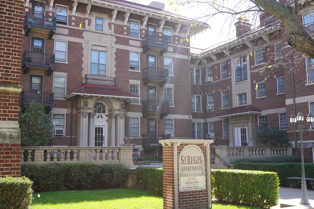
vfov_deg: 34.2
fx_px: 340
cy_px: 104
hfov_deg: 49.6
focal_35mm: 39
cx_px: 157
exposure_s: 1/80
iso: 100
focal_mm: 26
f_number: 6.3
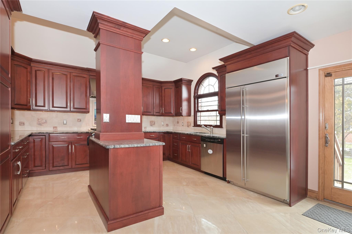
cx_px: 176
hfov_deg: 90.0
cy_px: 117
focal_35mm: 18
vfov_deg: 67.3
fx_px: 176
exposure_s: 1/80
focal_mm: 18
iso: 1250
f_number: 9
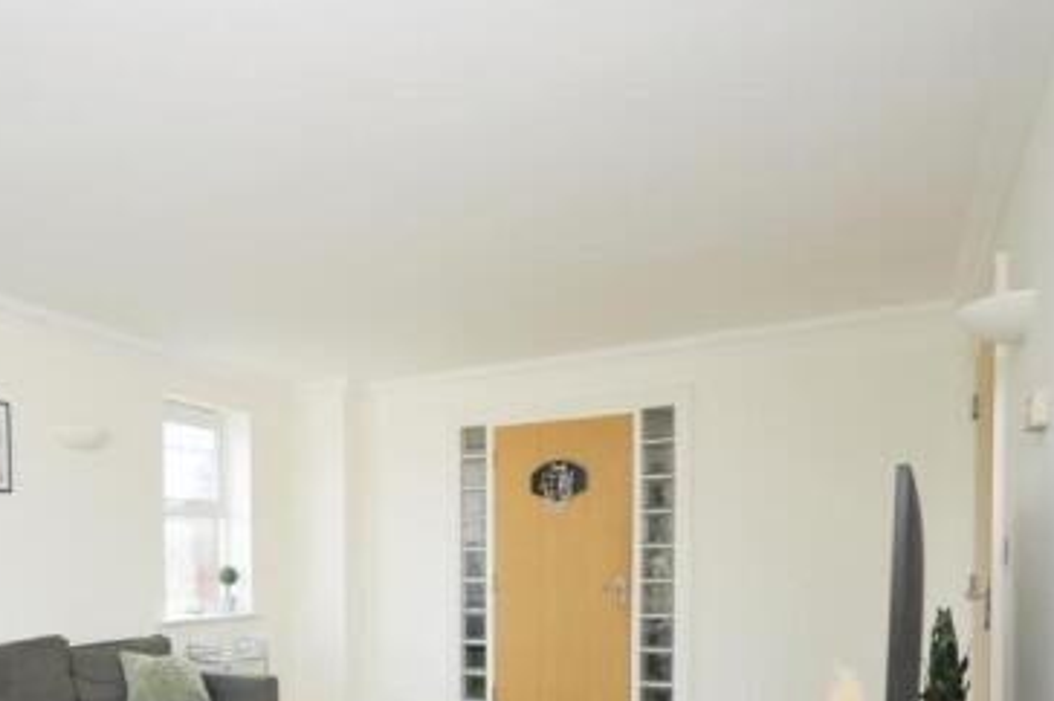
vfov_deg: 44.1
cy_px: 617
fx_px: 790
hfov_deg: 64.5
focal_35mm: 27
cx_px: 301
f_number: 5
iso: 200
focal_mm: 10
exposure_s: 1/60
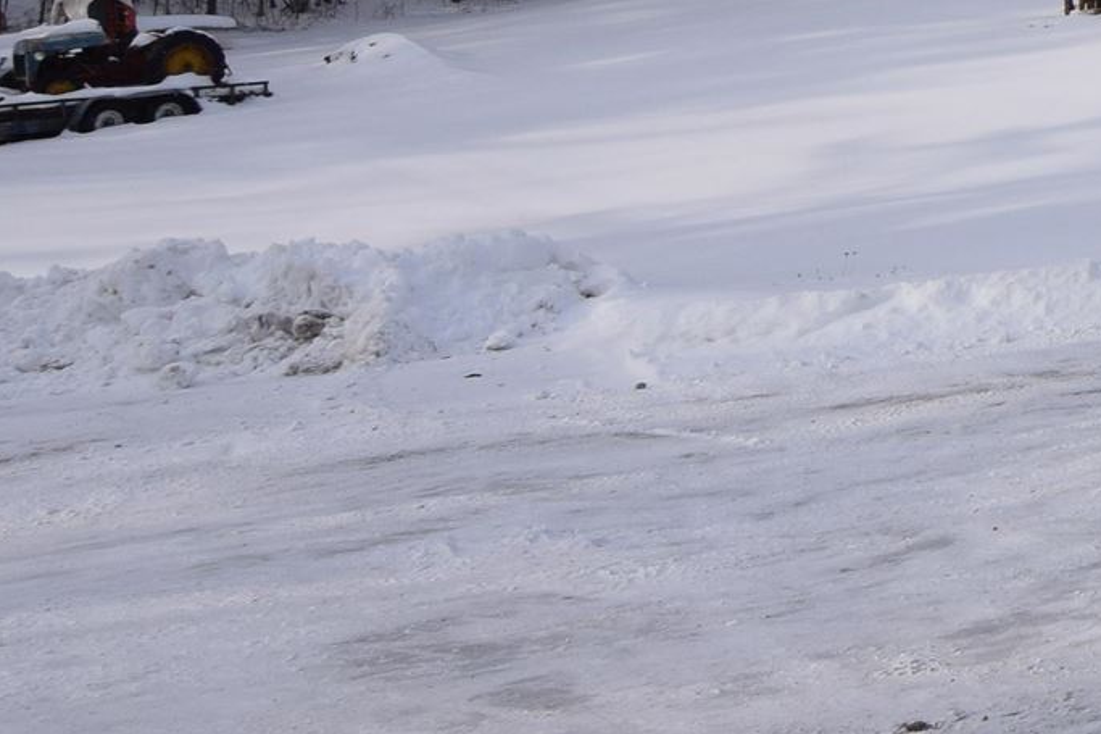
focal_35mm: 74
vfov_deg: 17.2
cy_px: -245
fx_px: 2270
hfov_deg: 21.0
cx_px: 1843
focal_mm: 11
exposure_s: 1/320
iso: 200
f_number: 9
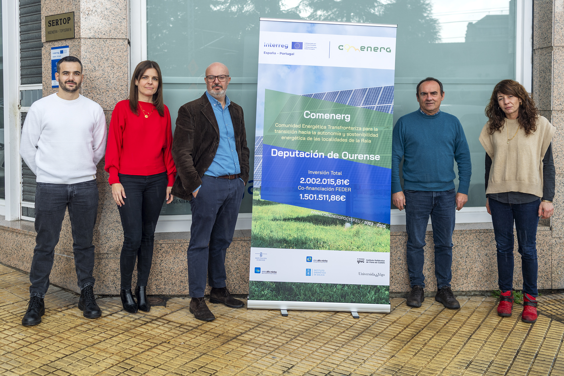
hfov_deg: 54.4
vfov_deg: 37.9
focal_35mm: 35
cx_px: 282
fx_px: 548
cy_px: 188
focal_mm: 35
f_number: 4
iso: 125
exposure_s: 1/200
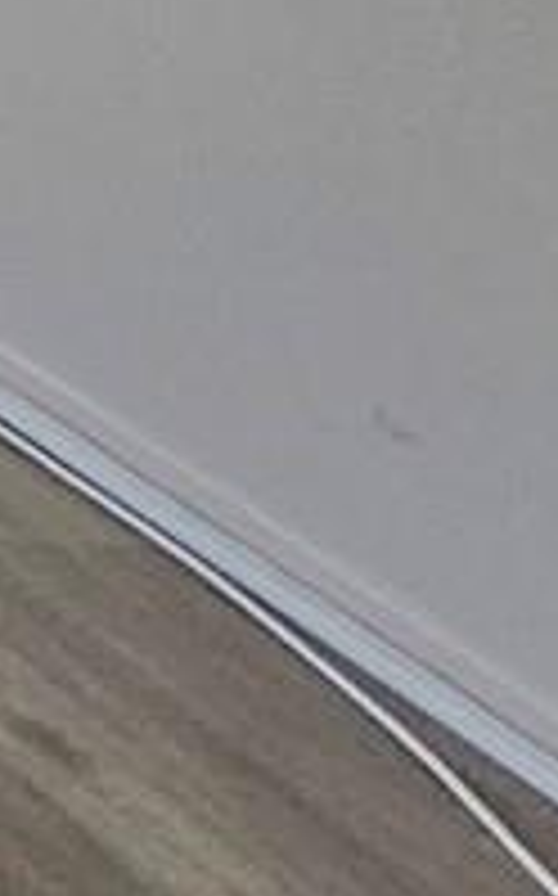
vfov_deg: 14.1
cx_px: -2776
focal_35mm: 111
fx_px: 2707
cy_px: -1153
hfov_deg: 5.2
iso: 125
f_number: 2.2
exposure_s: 1/77.5
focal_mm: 2.2
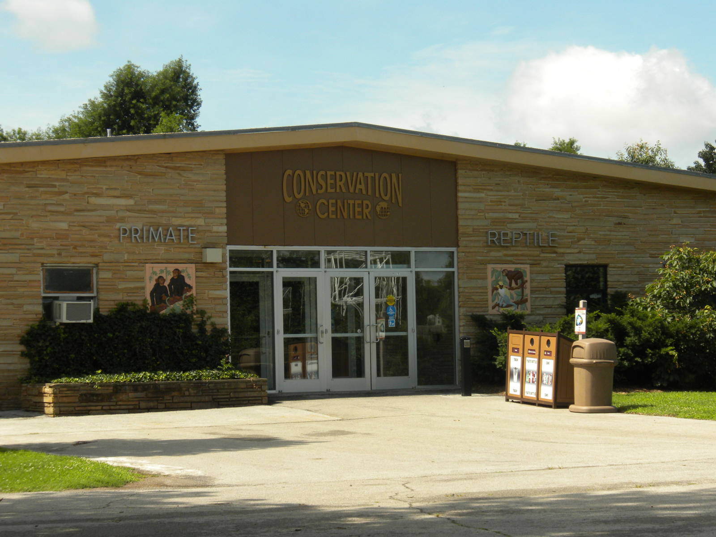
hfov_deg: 19.6
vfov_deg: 14.8
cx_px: 358
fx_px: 2068
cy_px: 268
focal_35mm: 100
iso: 90
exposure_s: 1/450
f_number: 5.1
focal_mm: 17.7
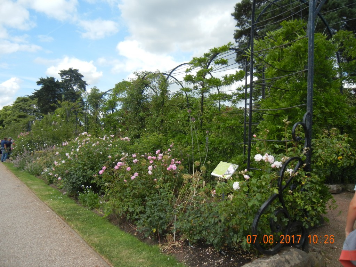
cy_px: 134
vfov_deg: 46.8
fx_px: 309
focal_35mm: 30
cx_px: 178
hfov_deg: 60.0
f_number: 3.5
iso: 160
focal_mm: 5.4
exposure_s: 1/827
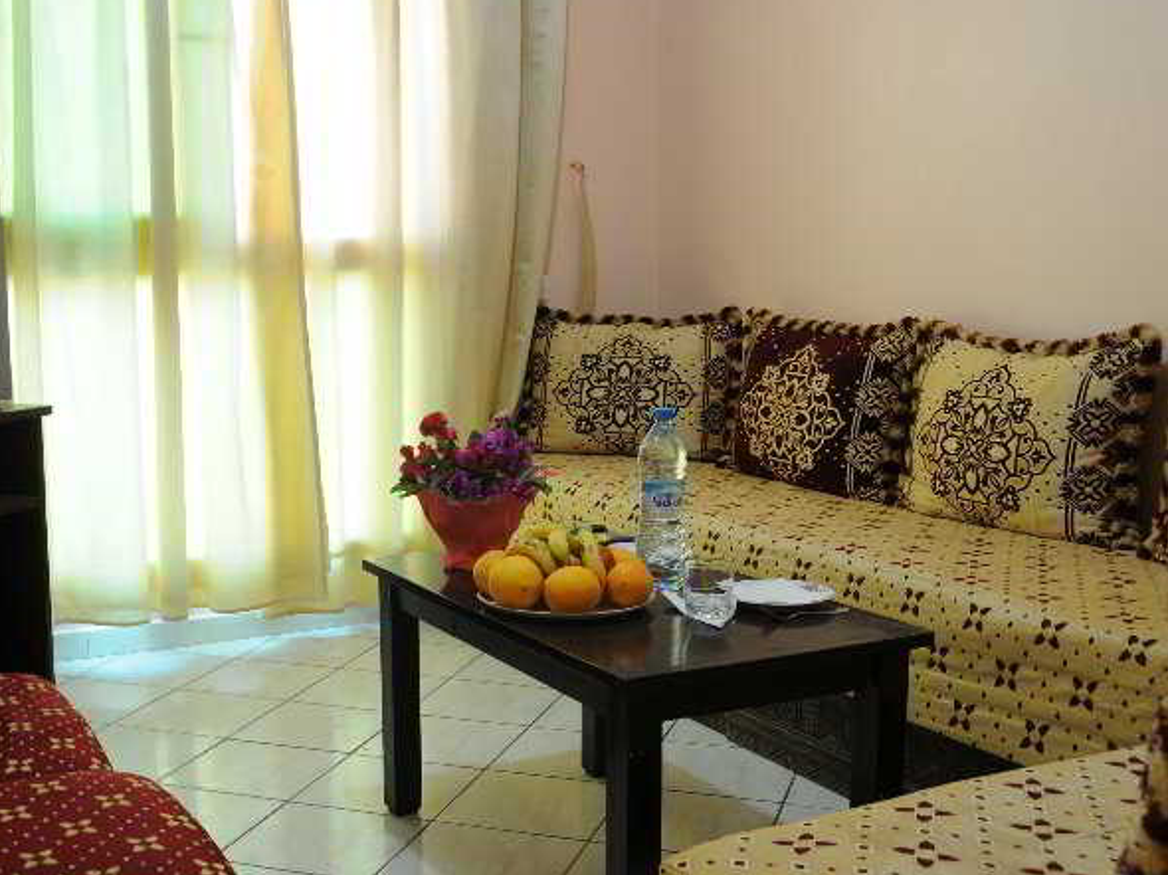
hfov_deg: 43.5
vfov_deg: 33.6
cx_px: 424
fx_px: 1450
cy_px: 437
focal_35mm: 43
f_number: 8
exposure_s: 1
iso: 200
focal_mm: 22
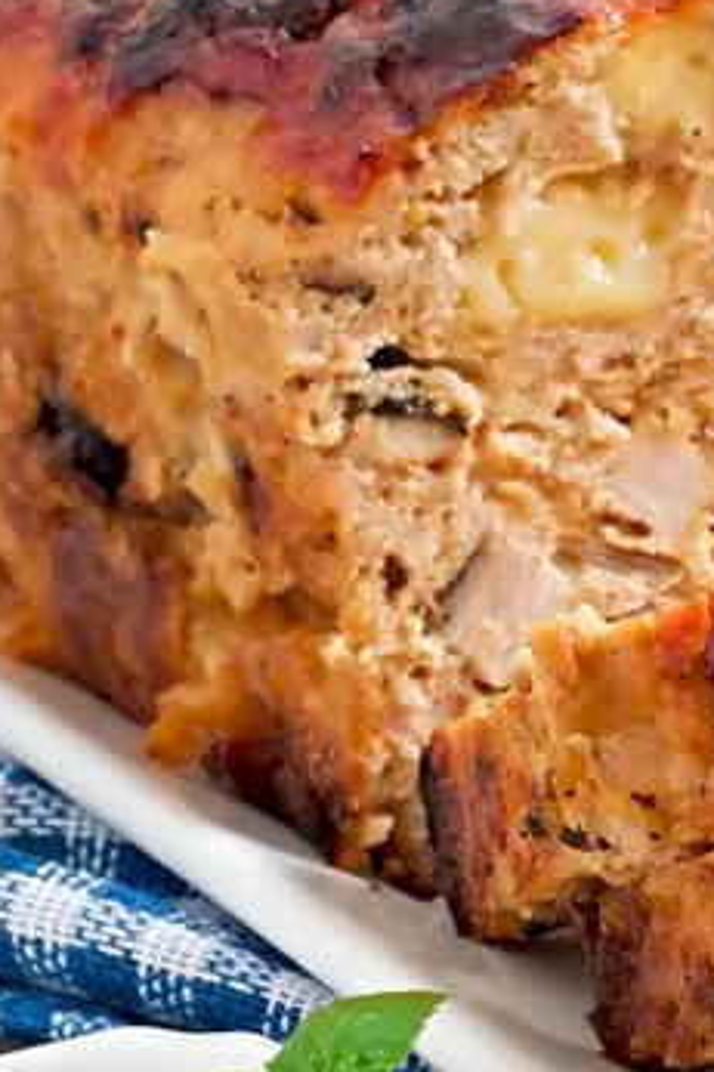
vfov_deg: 9.5
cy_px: 593
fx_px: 6432
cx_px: 1039
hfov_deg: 6.3
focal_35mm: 216
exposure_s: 1/200
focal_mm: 50
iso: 100
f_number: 13
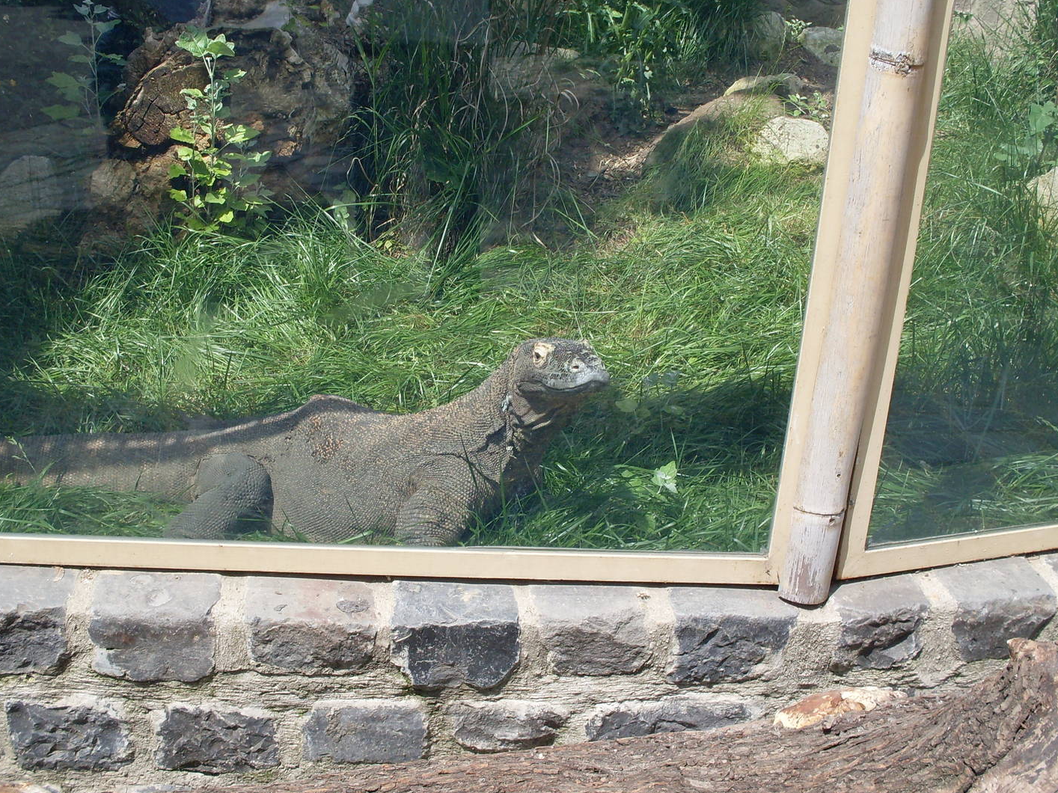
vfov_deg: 33.6
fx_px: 1314
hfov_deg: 43.9
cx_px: 518
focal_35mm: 43
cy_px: 373
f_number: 8.4
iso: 80
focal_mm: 6.3
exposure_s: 1/125
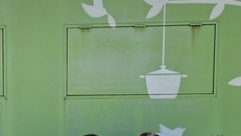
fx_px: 435
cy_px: 198
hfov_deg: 30.5
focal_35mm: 68
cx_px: 62
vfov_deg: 16.3
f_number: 1.8
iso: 50
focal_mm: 5
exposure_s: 1/2450
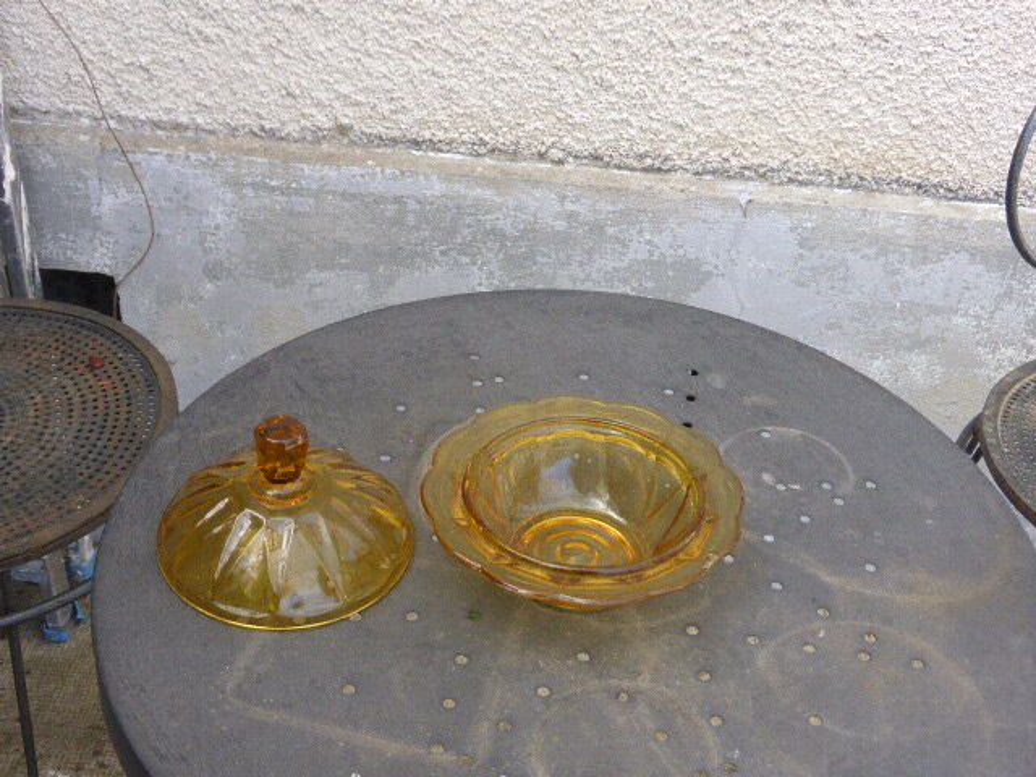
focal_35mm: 46
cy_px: 388
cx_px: 518
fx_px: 1377
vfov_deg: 31.5
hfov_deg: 41.2
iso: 400
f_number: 4.1
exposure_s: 1/250
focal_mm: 7.9
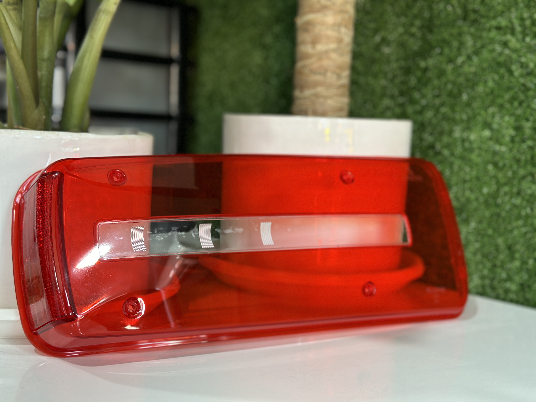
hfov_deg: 39.7
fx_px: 743
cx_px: 268
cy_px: 201
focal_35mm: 48
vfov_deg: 30.3
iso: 125
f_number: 1.78
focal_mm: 6.86
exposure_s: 1/61
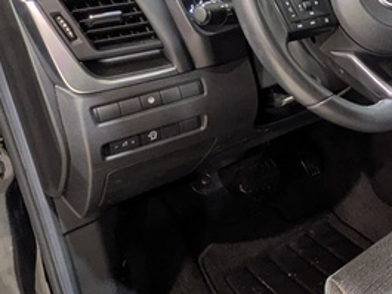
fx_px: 612
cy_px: 99
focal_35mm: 54
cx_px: 404
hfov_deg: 32.3
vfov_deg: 26.9
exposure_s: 1/24
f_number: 2.2
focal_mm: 1.83
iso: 63
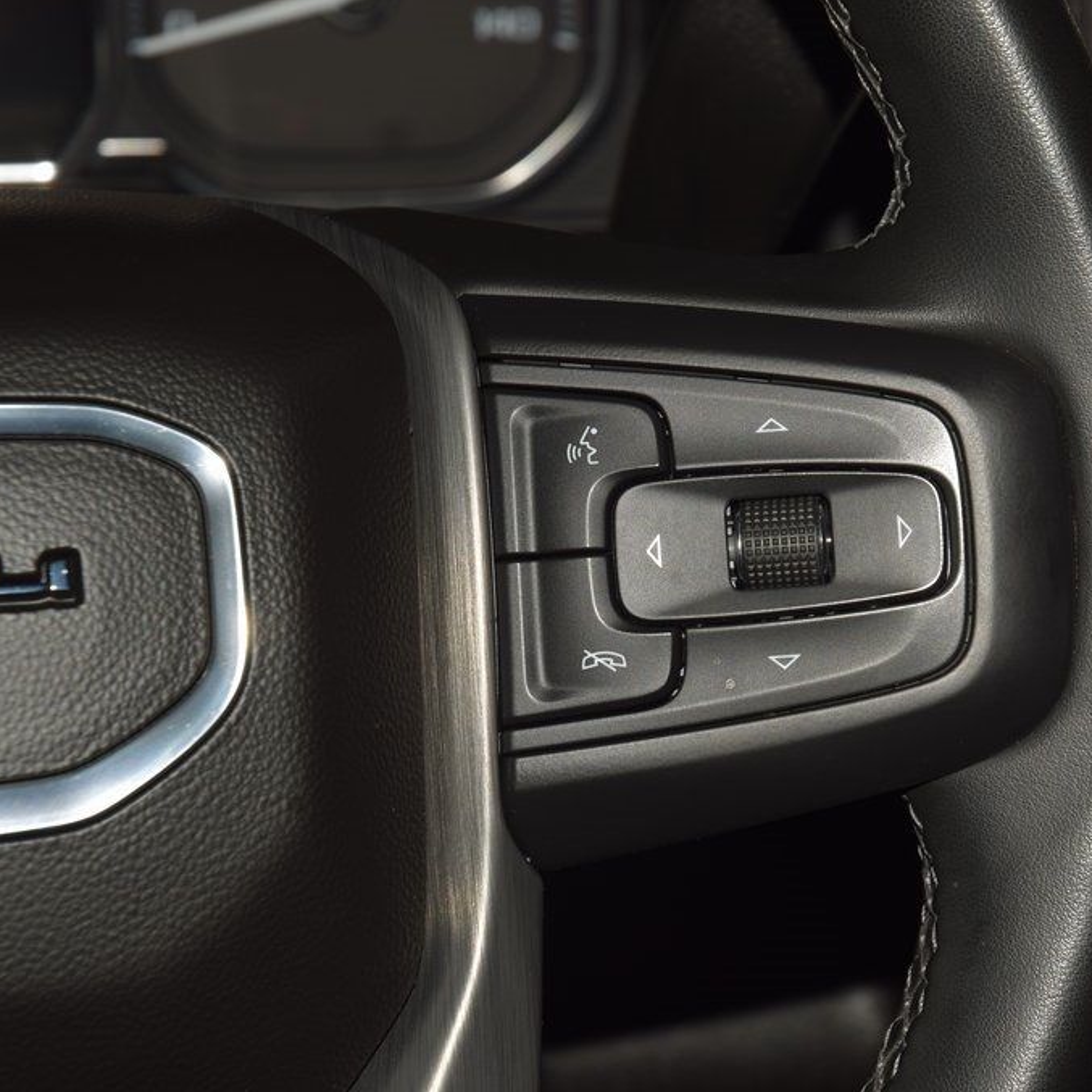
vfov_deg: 12.9
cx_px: 761
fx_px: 4818
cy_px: 546
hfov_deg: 12.9
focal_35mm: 135
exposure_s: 1/125
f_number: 8
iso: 100
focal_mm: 70
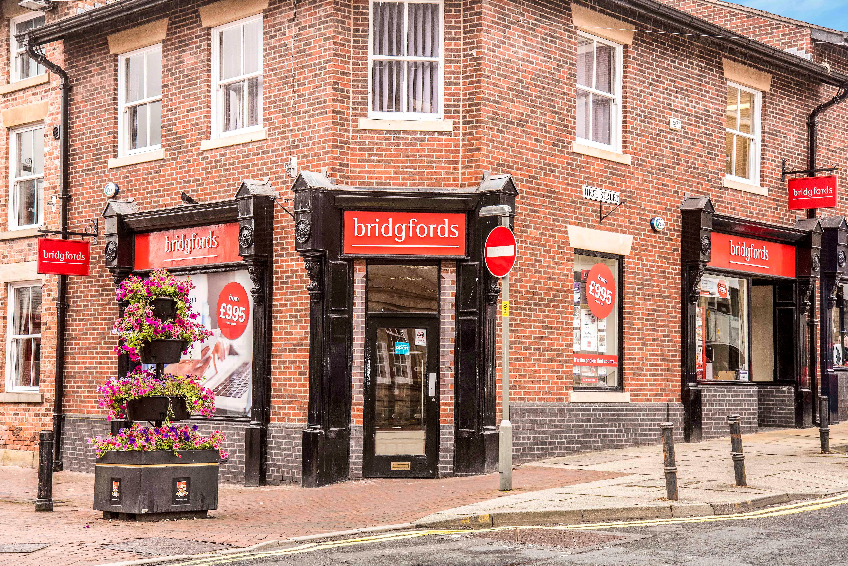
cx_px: 424
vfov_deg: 21.9
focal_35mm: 62
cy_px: 283
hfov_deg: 32.4
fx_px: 1461
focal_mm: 62
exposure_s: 1/100
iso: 200
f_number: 8
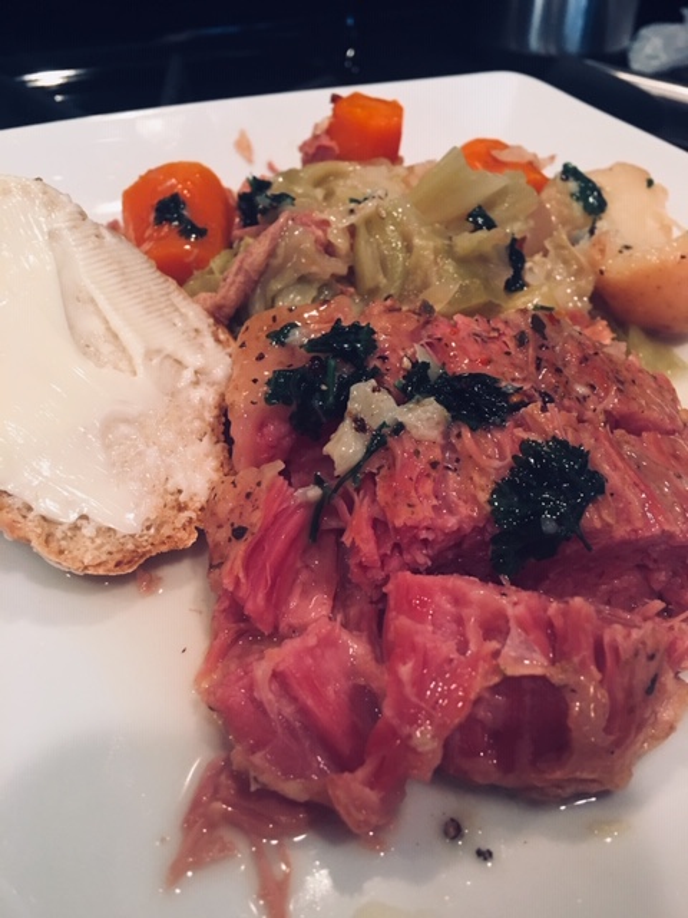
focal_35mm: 29
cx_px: 344
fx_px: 769
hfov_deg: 48.2
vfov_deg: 61.7
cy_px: 459
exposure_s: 1/15
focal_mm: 4.15
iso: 80
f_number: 2.2
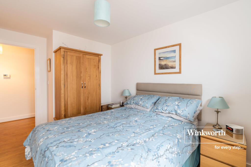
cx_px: 126
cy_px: 84
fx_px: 112
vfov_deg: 73.7
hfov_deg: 96.8
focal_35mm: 16
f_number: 8
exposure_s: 1/8
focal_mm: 16
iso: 100
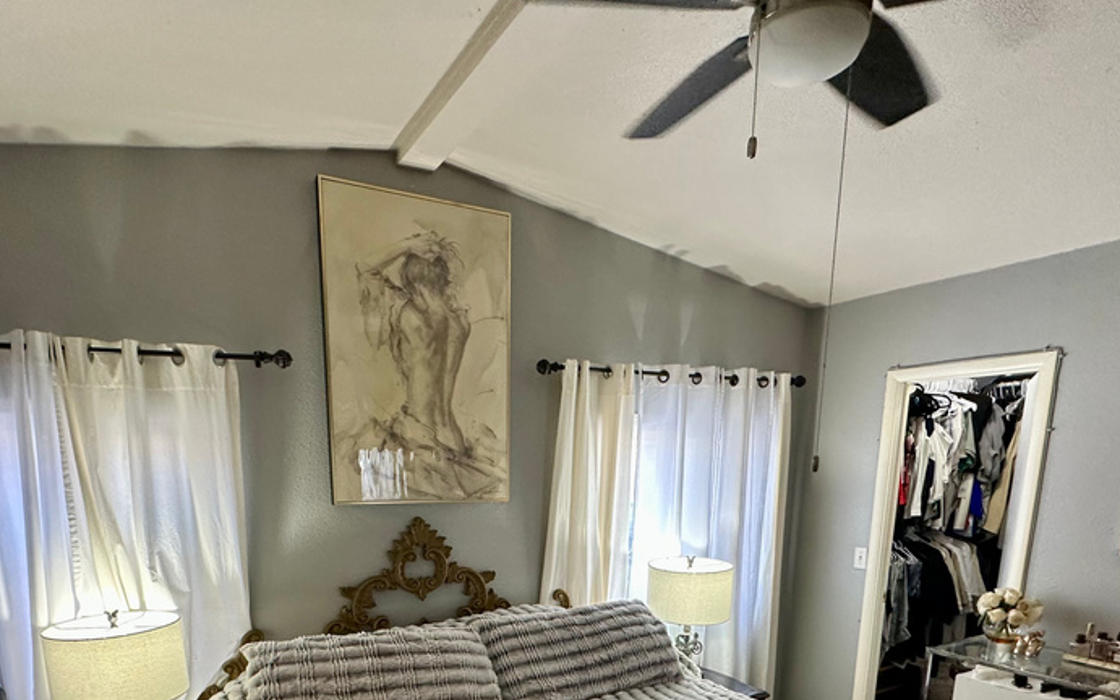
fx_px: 672
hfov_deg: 79.5
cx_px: 512
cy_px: 603
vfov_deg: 50.2
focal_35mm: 22
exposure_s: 1/120
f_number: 2.2
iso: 200
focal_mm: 2.22
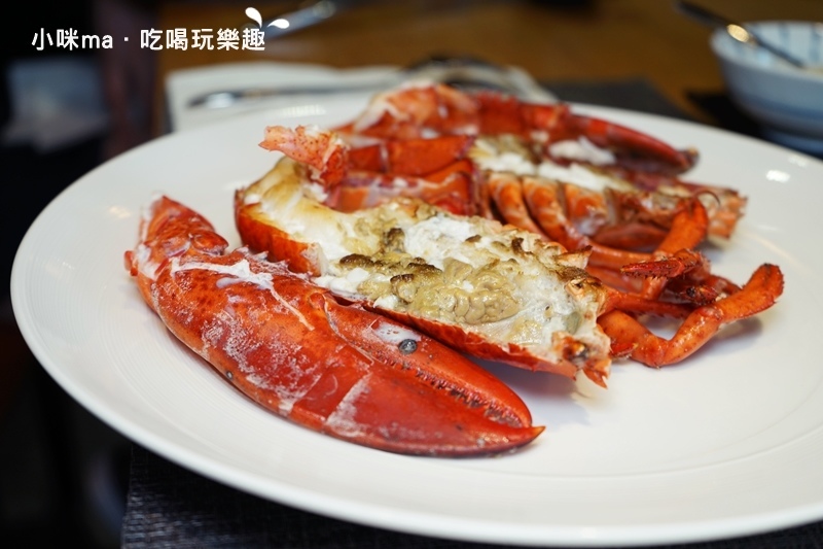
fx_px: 960
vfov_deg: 31.9
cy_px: 274
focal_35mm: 42
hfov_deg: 46.4
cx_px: 412
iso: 250
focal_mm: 42
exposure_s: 1/60
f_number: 4.5
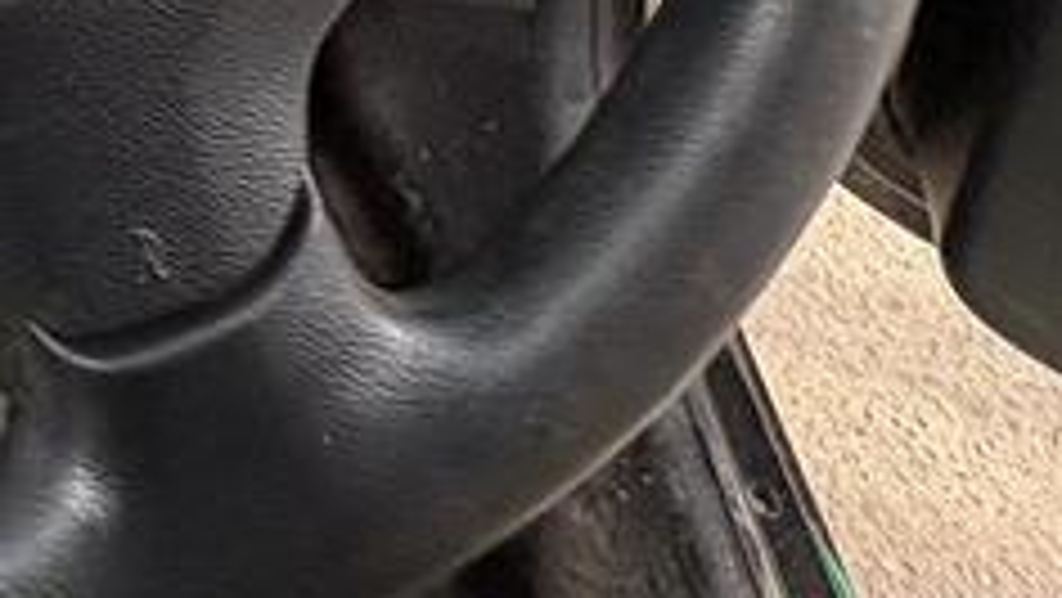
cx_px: -288
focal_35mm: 58
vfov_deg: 14.8
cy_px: -764
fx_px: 1634
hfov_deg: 29.6
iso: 64
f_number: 2.2
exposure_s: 1/99
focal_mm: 2.22
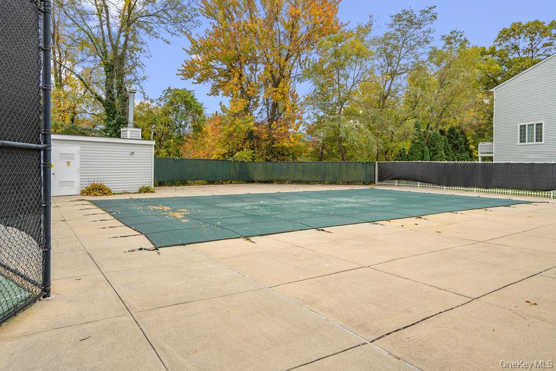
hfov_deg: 78.6
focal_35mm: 22
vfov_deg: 57.2
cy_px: 186
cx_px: 278
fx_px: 340
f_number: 5.6
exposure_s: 1/200
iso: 80
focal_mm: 22
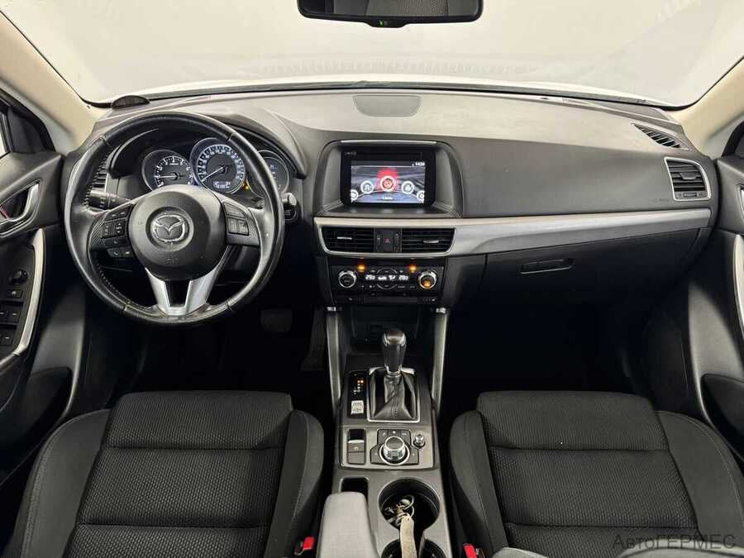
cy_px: 279
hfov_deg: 71.6
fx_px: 516
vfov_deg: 56.8
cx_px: 372
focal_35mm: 24
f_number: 1.78
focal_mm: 6.76
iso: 500
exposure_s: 1/56
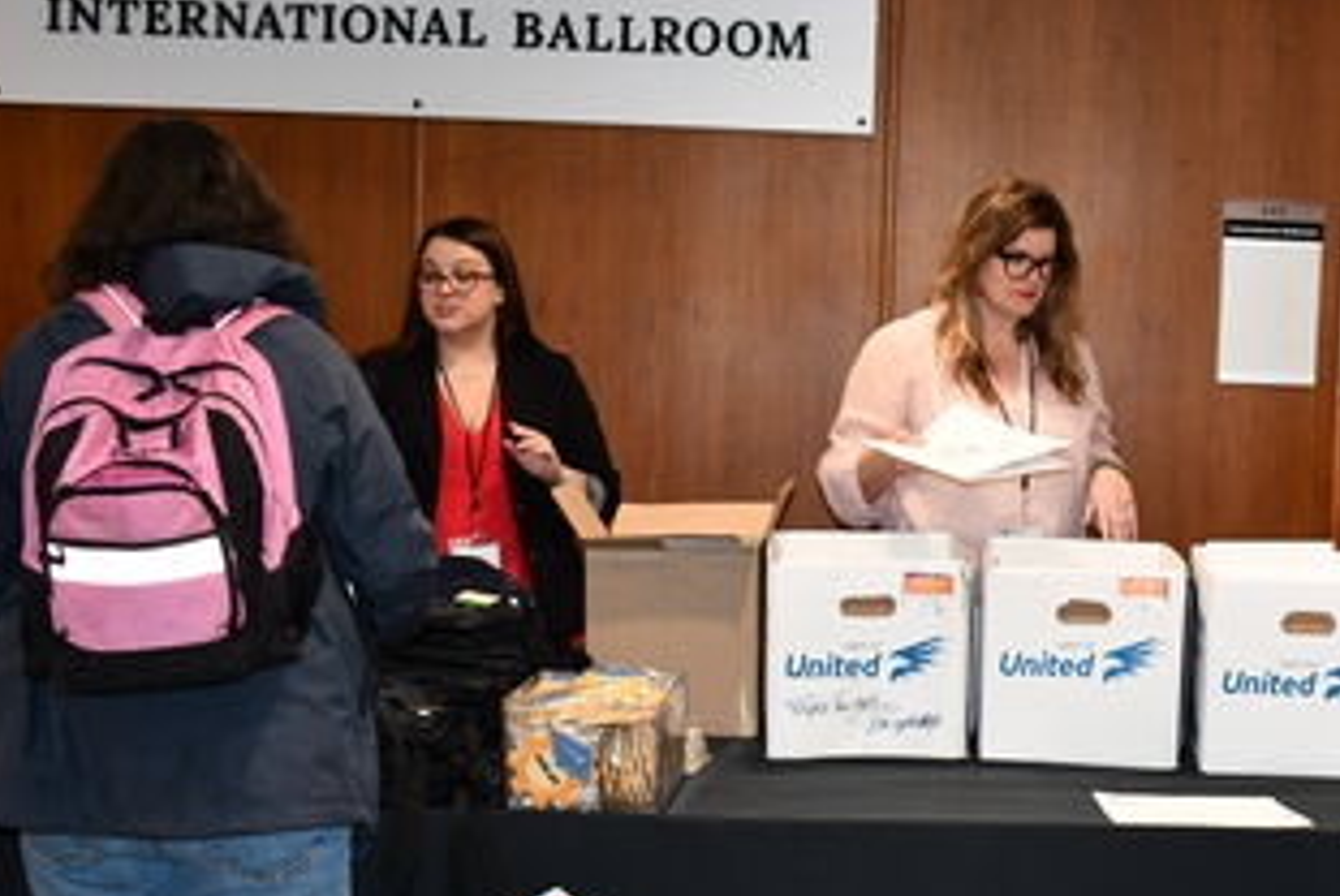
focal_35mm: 62
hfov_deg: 31.4
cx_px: 1088
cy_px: 586
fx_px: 2310
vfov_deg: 21.9
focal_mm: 22
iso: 900
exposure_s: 1/60
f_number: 3.8
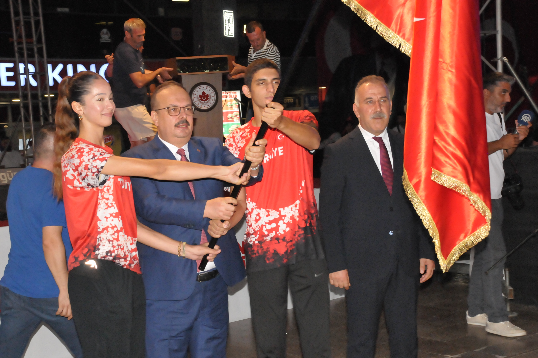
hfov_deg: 33.4
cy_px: 179
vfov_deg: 22.6
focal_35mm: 60
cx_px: 269
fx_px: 896
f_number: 7.1
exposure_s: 1/250
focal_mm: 40
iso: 3200
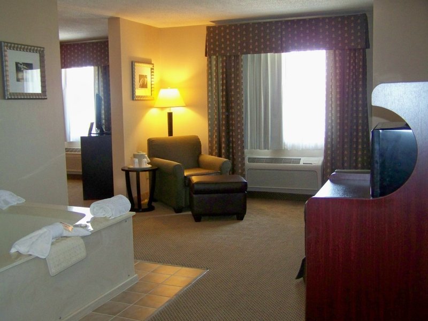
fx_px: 470
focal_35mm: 38
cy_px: 160
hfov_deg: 49.0
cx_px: 214
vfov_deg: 37.7
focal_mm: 6.3
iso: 200
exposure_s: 1/30
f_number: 2.8
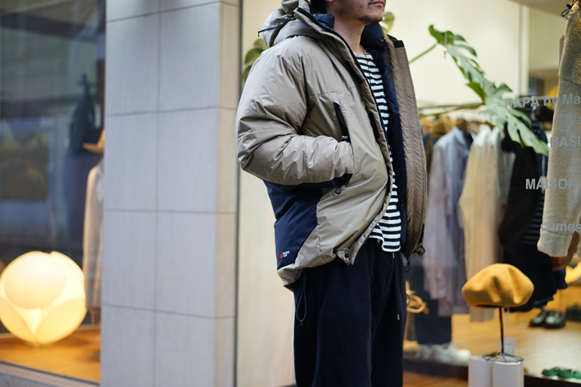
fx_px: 919
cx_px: 297
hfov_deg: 35.1
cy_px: 198
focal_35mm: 57
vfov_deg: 23.8
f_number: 1.8
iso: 250
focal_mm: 55
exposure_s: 1/60
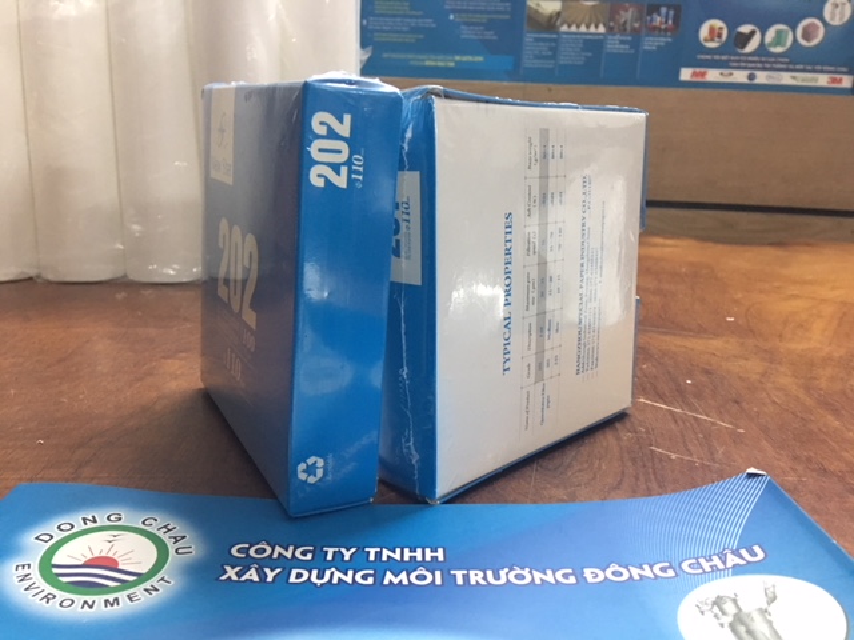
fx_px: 715
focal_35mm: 29
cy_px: 320
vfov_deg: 48.2
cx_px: 427
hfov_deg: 61.7
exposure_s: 1/8
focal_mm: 4.15
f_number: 2.2
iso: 160
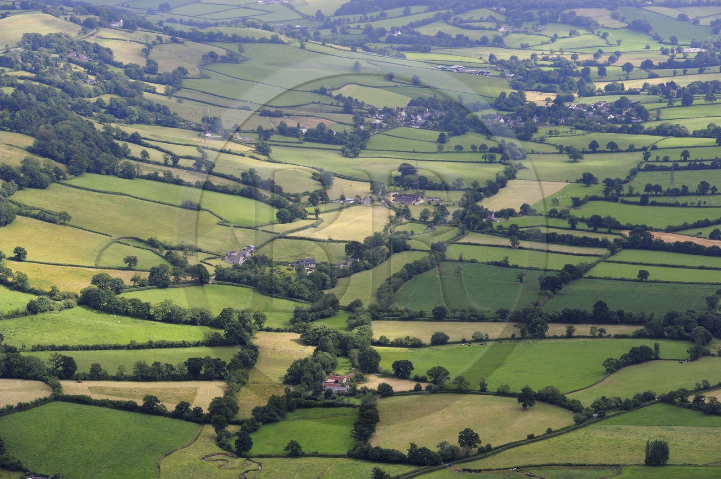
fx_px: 2101
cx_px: 360
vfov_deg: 13.0
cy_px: 240
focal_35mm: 105
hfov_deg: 19.5
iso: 400
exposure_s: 1/800
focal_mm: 105
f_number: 7.1
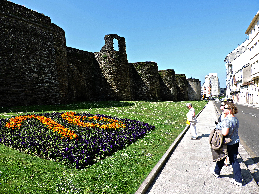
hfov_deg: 71.6
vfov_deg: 56.8
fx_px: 180
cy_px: 97
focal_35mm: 24
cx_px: 130
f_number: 3
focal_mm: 4.3
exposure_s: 1/640
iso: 100
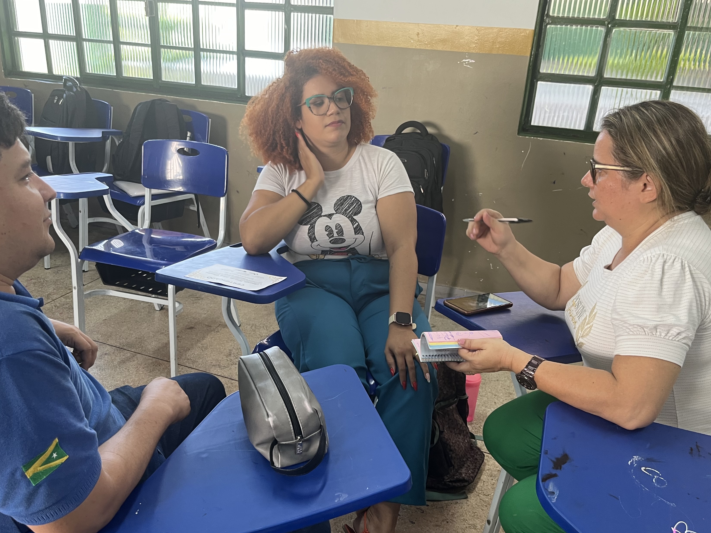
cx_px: 339
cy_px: 304
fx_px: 657
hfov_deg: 56.8
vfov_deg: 44.1
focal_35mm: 32
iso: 100
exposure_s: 1/60
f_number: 1.6
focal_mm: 5.1
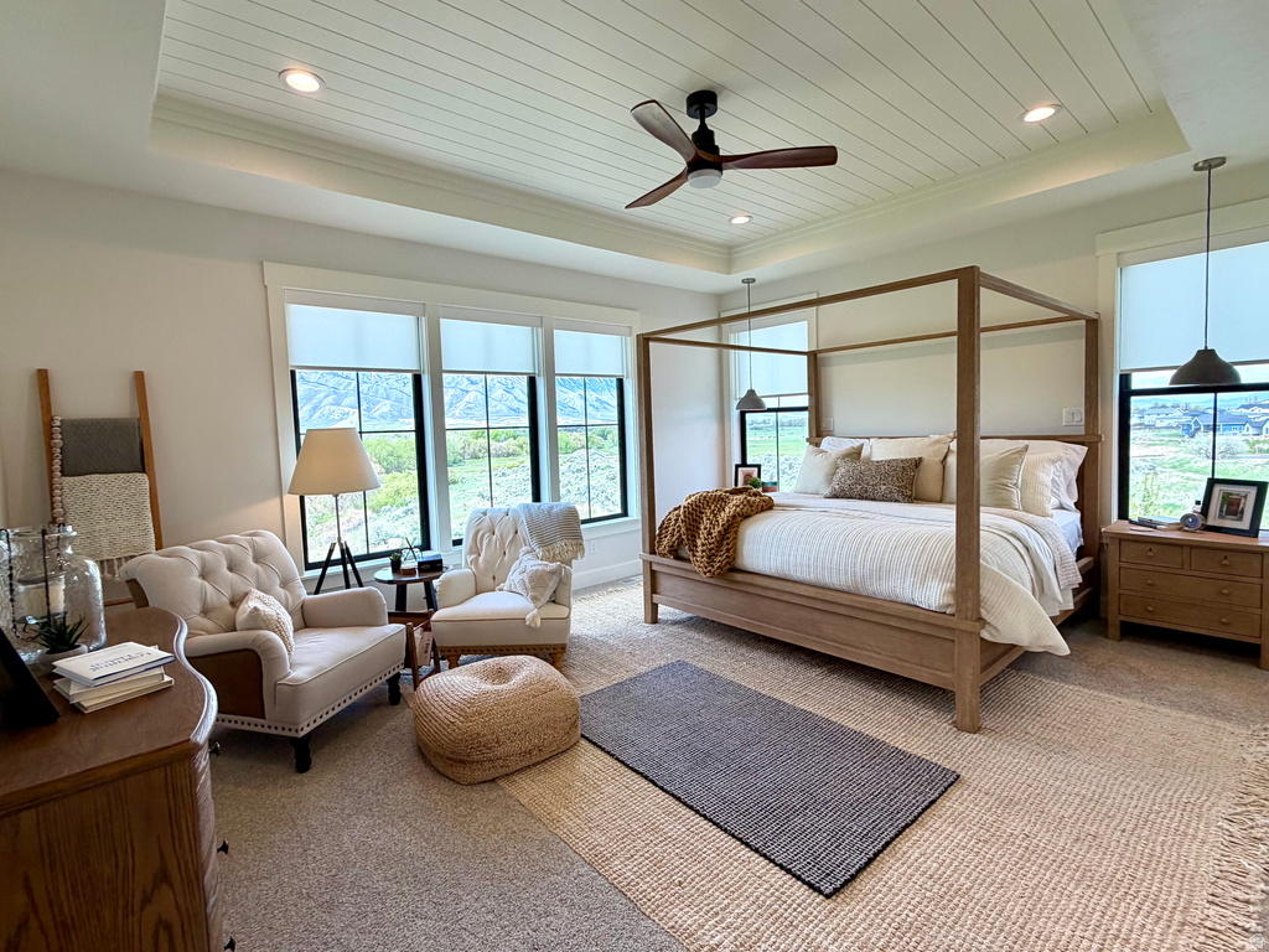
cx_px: 634
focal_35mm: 14
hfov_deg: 102.1
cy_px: 476
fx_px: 513
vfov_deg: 85.7
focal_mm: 2.22
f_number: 2.2
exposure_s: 1/120
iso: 50
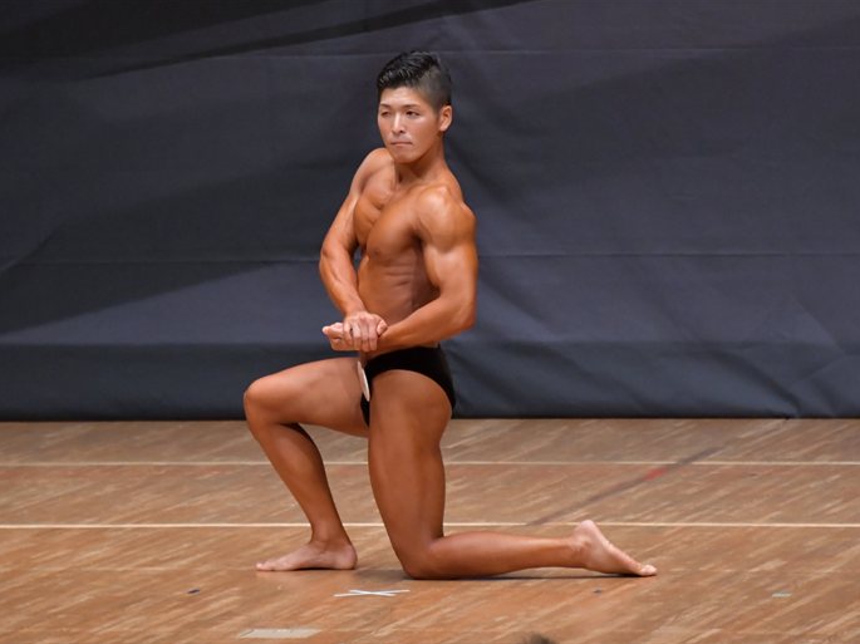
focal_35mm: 408
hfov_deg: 4.9
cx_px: 425
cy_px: 323
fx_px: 10131
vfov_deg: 3.6
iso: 6400
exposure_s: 1/400
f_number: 5.6
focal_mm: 250
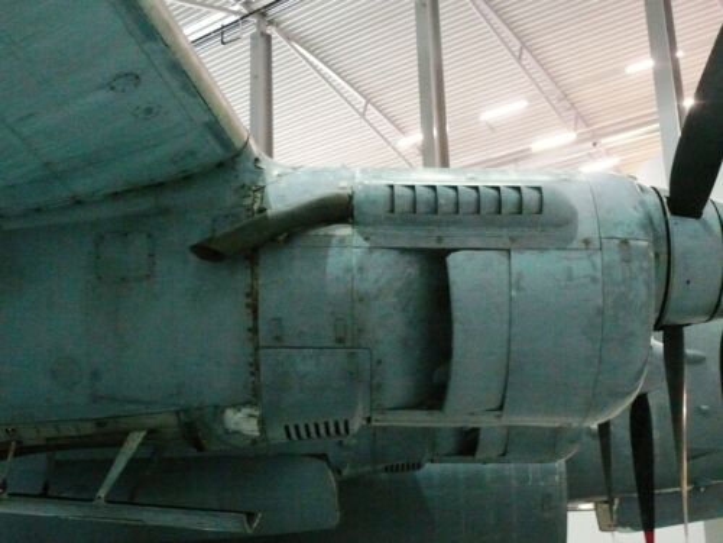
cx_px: 362
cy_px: 272
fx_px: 919
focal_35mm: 44
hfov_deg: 42.9
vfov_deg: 32.9
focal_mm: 8.5
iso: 800
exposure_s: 1/20
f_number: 2.8
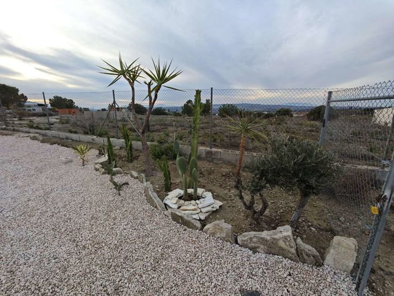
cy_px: 148
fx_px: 159
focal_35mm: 14
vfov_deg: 85.8
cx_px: 197
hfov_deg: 102.0
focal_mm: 2.16
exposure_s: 1/120
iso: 50
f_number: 2.2
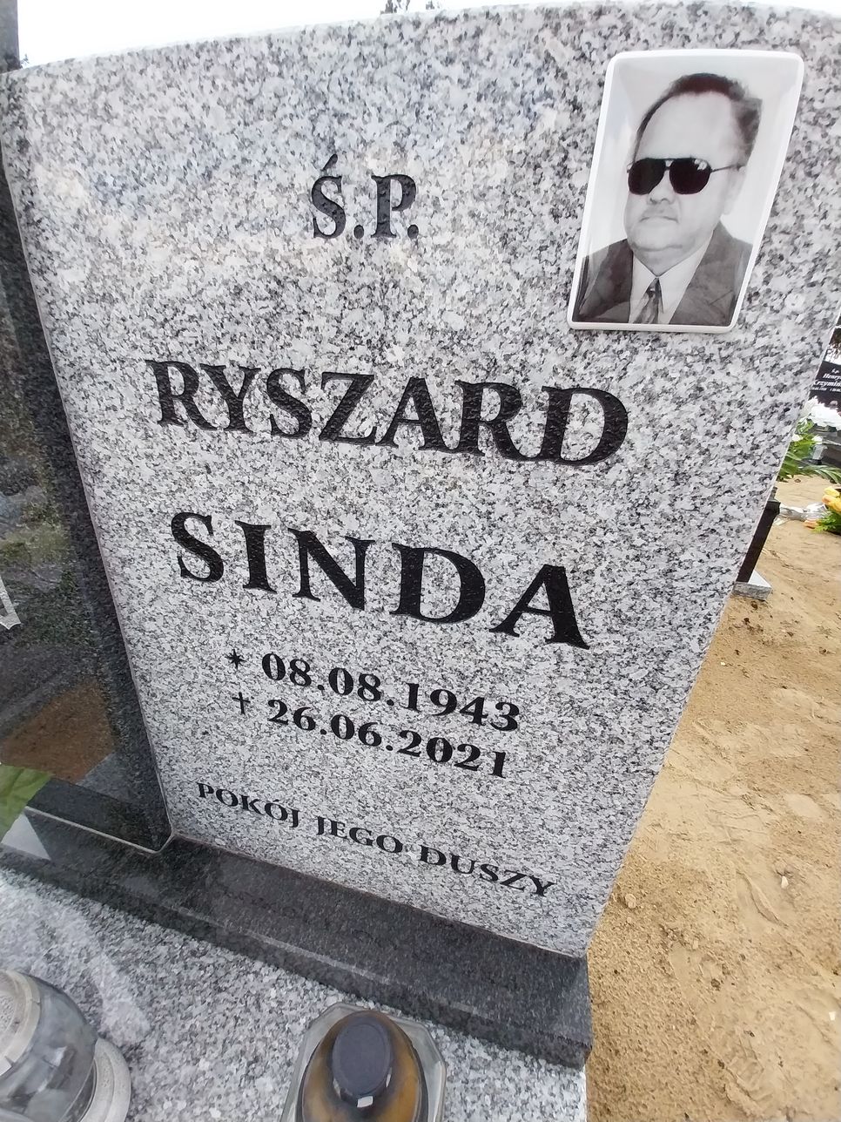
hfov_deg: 89.9
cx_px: 420
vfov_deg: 106.2
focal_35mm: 13
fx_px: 421
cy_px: 561
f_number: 2.2
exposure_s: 1/296
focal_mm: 1.13
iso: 64
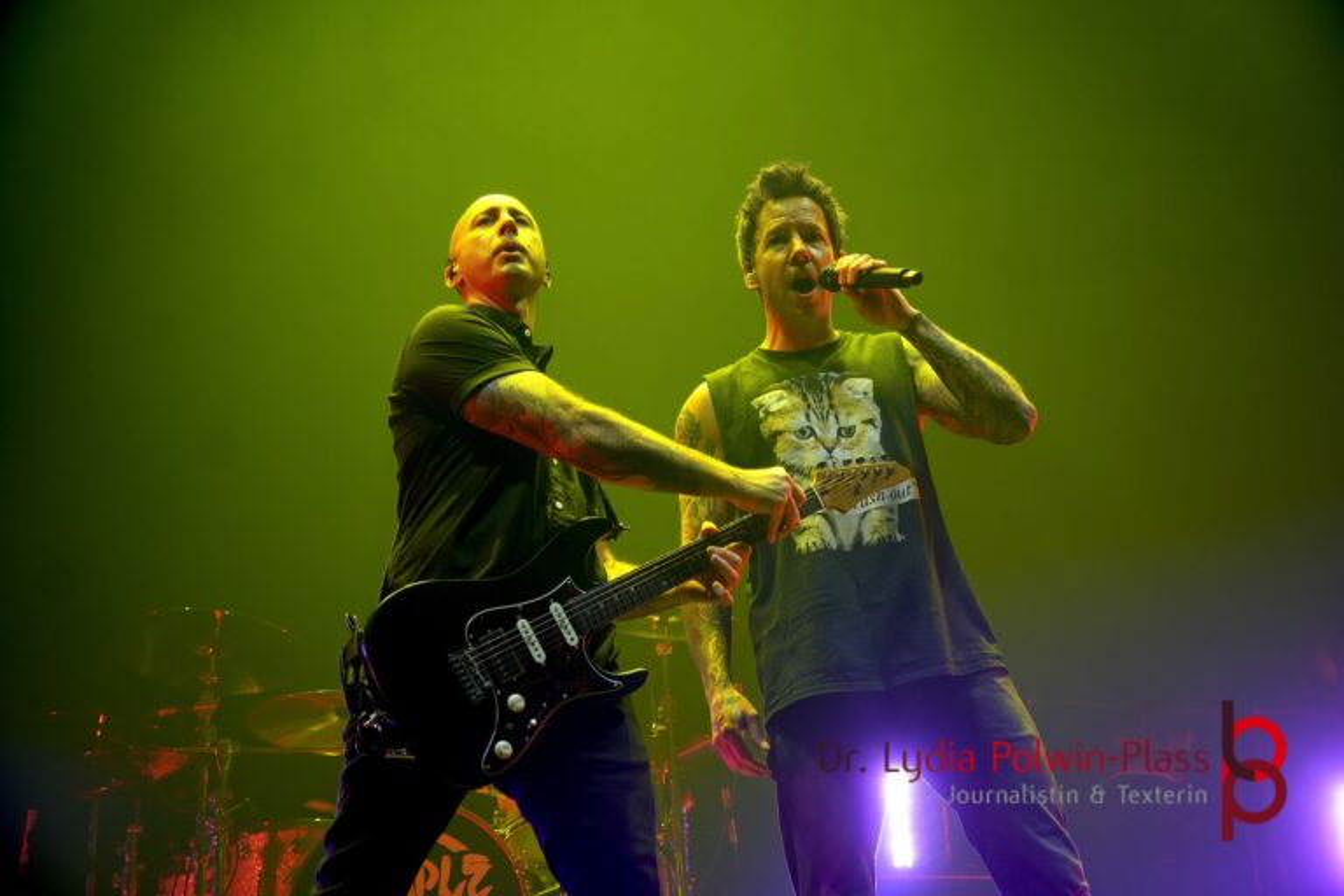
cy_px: 448
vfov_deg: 24.4
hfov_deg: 35.9
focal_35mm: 56
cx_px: 672
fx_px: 2072
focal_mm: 37
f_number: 4
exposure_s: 1/160
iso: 250
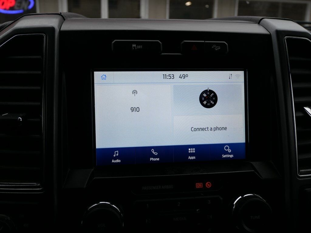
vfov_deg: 41.8
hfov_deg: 54.0
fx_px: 305
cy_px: 116
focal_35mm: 34
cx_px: 156
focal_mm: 17
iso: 200
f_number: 4.5
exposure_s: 1/125
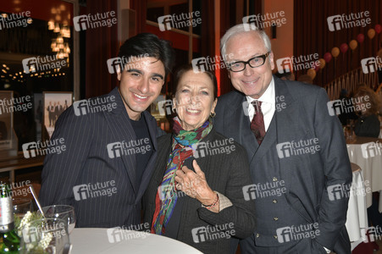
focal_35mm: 35
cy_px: 127
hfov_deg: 54.5
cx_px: 191
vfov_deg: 37.8
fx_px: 371
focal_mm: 35
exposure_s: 1/250
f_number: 8
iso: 1600
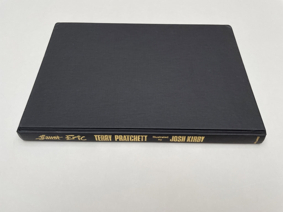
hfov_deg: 67.3
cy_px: 106
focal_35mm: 26
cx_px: 142
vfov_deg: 53.1
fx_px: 213
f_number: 1.6
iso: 100
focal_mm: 4.2
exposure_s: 1/121
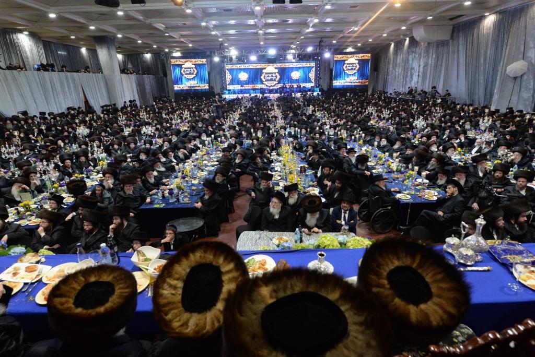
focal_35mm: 19
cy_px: 178
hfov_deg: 86.9
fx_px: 283
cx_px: 268
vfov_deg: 64.6
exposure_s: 1/100
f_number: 7.1
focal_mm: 19
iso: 2000
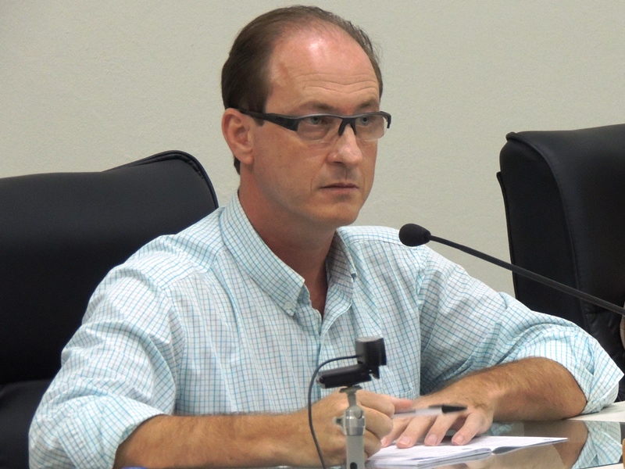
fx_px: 4965
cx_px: 312
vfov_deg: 5.4
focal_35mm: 275
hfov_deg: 7.2
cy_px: 234
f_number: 4.7
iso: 800
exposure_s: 1/15
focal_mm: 49
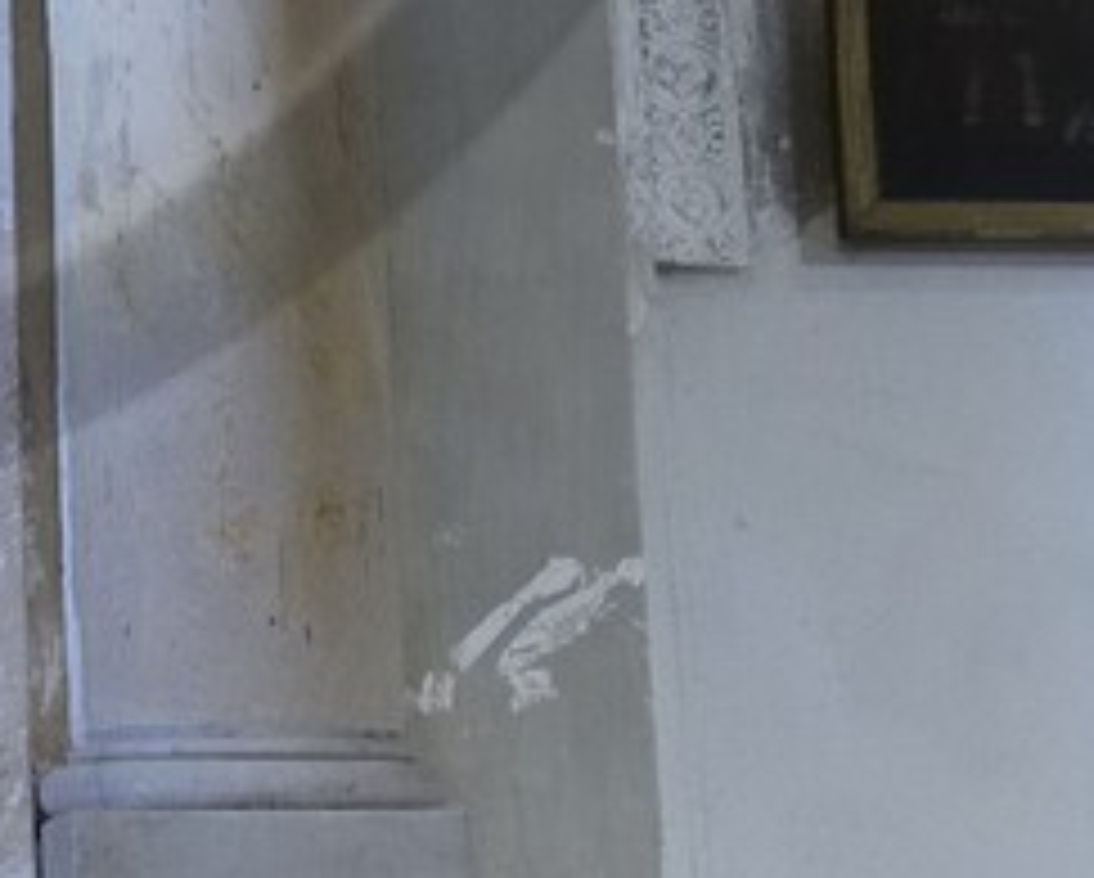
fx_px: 5803
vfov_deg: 8.3
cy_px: -846
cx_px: -529
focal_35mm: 179
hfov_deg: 10.4
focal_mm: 29
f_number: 4.5
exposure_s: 1/15
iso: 1600
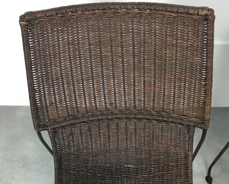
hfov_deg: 44.8
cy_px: 158
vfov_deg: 34.8
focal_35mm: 41
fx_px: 278
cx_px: 117
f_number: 2.2
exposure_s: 1/33
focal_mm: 4.15
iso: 125
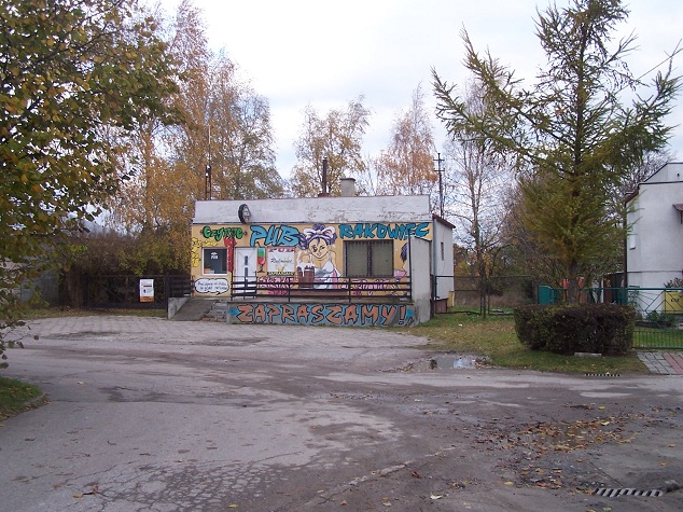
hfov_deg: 45.8
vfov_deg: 35.1
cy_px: 253
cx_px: 344
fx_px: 809
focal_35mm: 41
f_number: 2.8
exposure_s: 1/90
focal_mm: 6.7
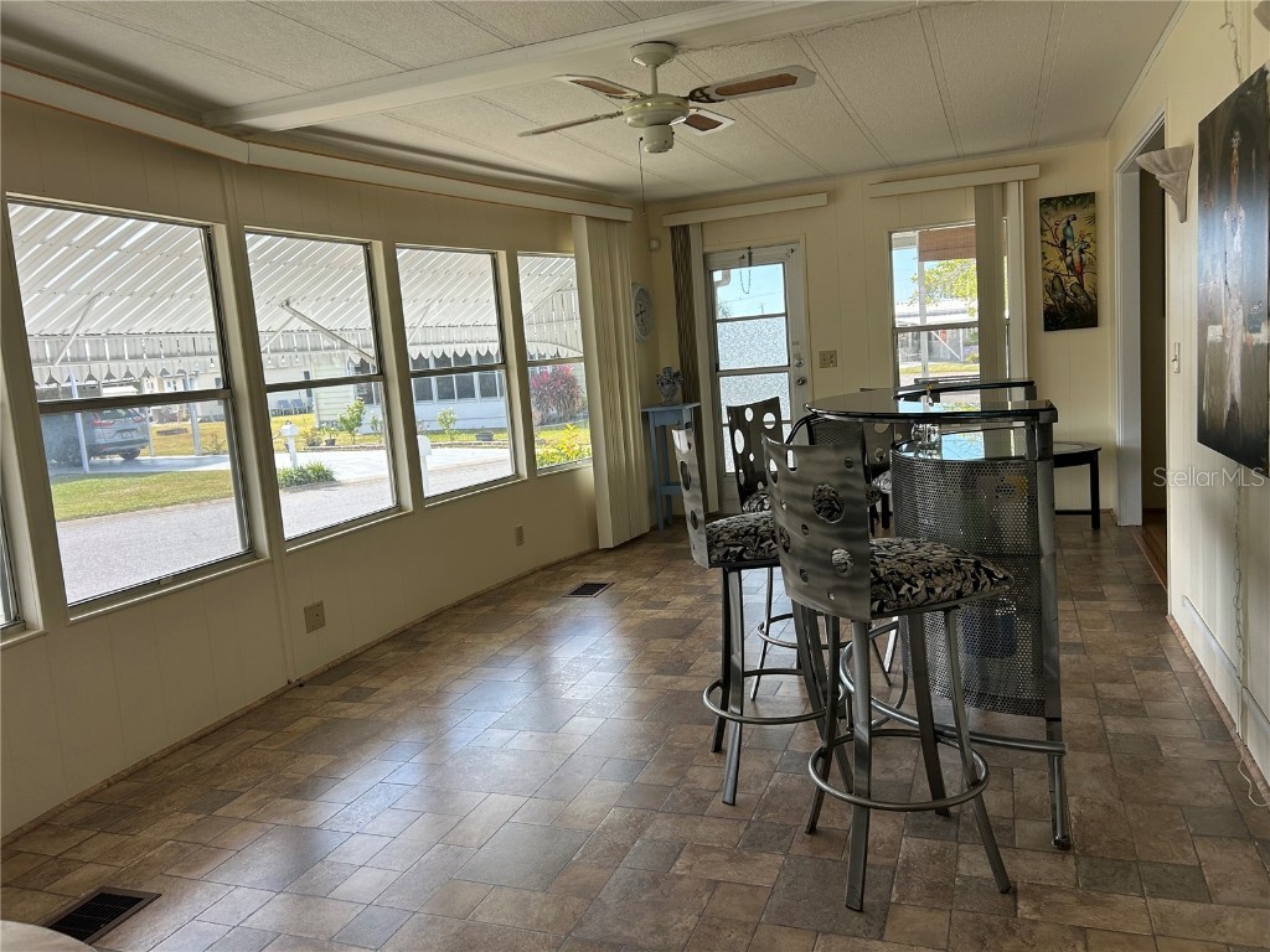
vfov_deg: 53.1
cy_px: 476
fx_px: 954
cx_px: 635
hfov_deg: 67.3
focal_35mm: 26
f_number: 1.5
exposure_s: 1/460
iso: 50
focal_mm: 5.7
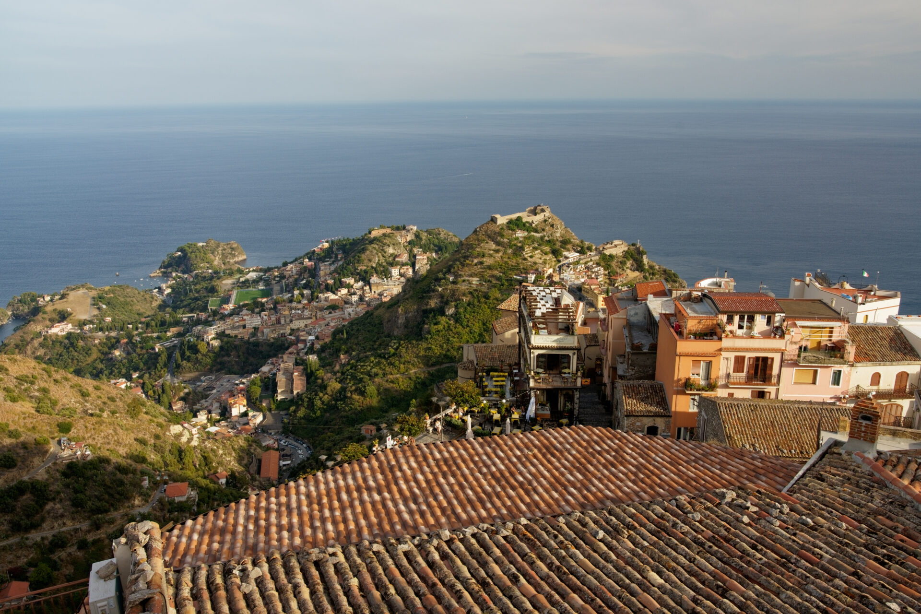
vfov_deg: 46.4
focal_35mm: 28
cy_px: 307
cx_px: 460
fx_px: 716
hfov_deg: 65.5
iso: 100
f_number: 8
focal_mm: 28
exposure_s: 1/100
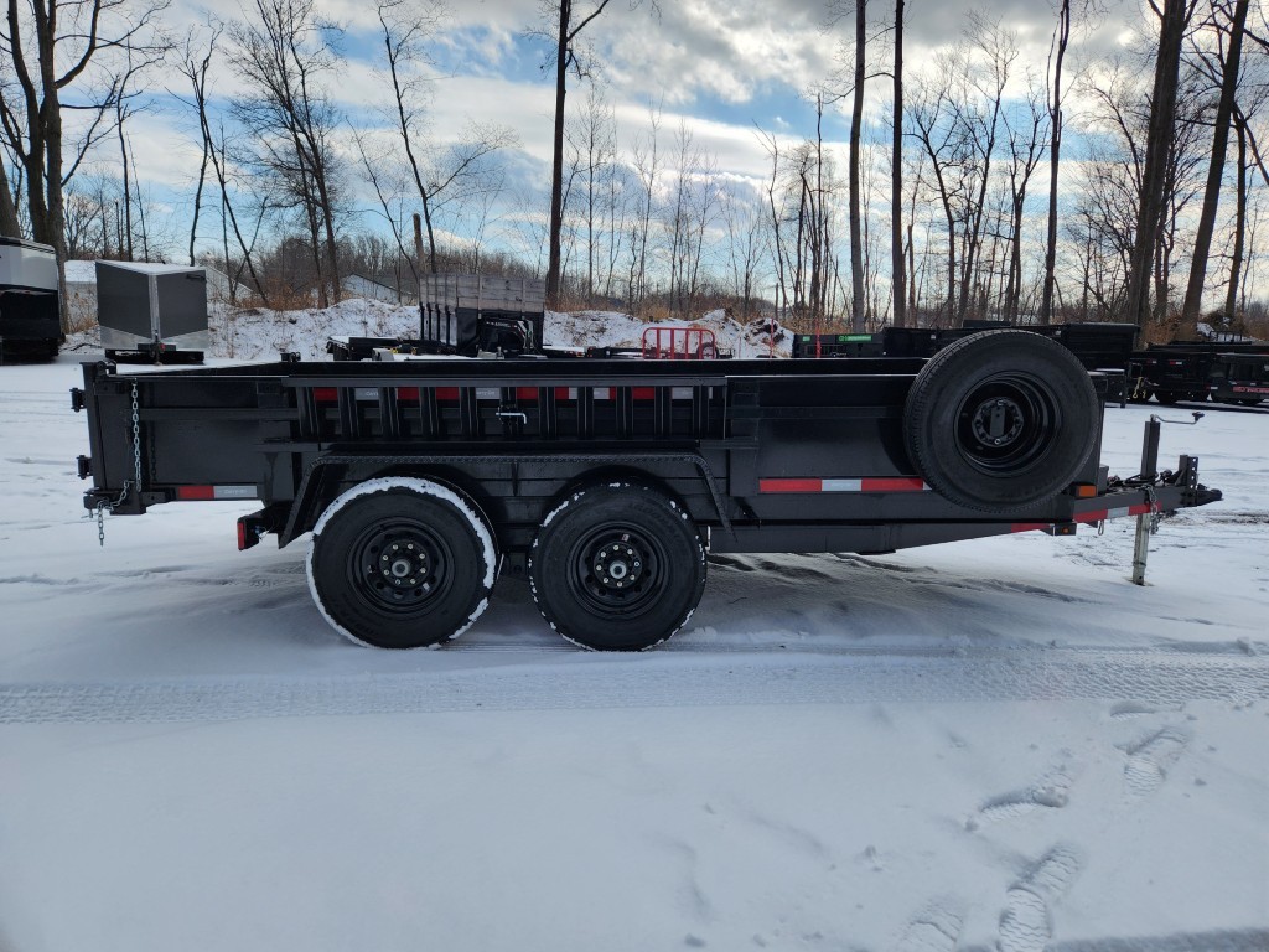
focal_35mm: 23
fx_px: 843
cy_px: 476
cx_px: 634
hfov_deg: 73.9
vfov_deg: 58.9
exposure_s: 1/2905
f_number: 1.8
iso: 20
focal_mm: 5.4
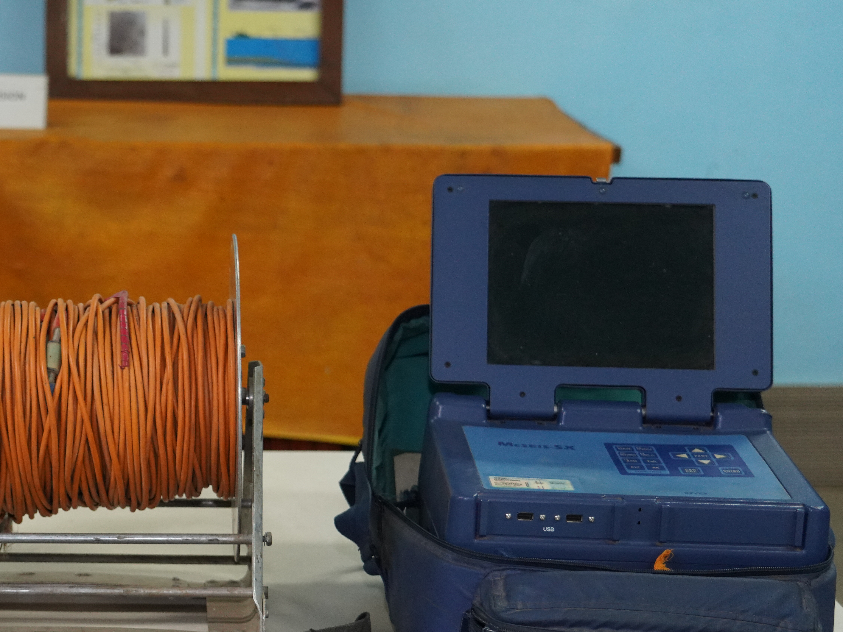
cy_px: 501
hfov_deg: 21.9
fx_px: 2119
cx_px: 47
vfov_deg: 16.8
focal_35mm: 87
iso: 1600
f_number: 4
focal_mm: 43
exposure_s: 1/100
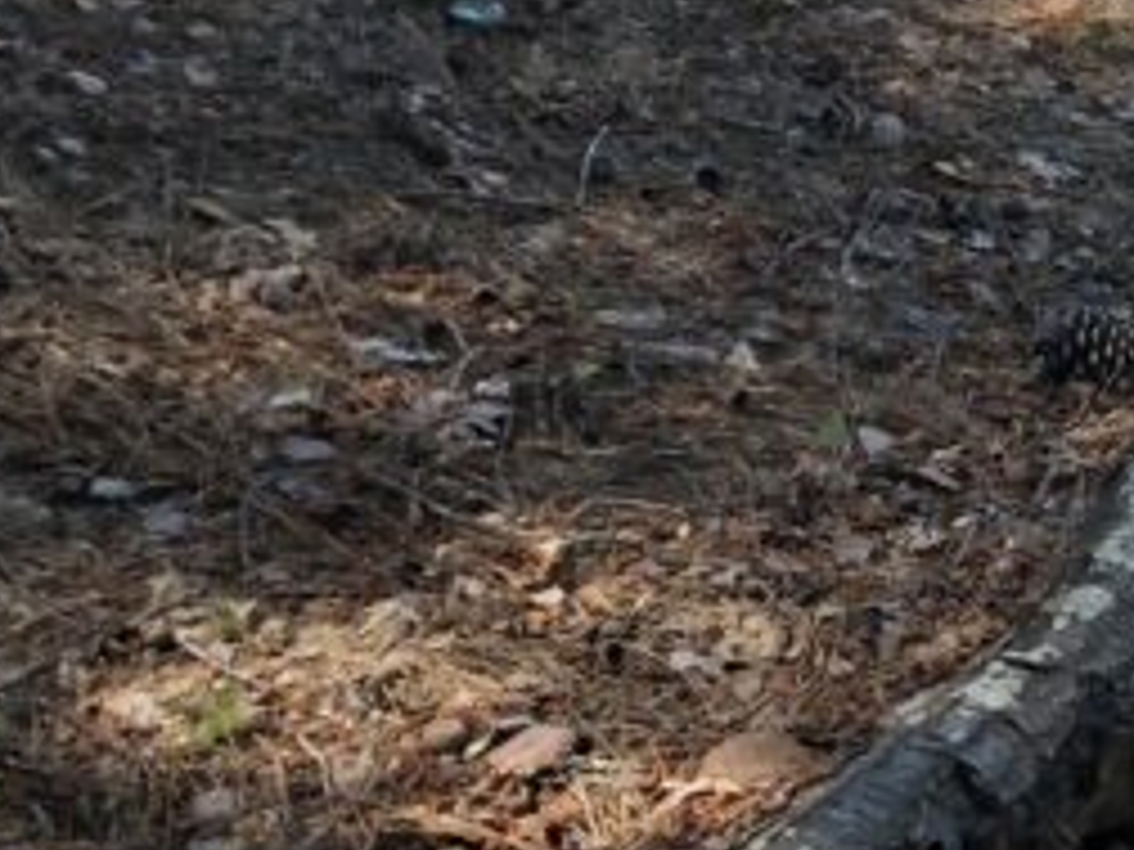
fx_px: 3735
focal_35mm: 114
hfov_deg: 15.8
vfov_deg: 13.0
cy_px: 481
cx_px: 1732
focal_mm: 3.99
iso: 20
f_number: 1.8
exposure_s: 1/340
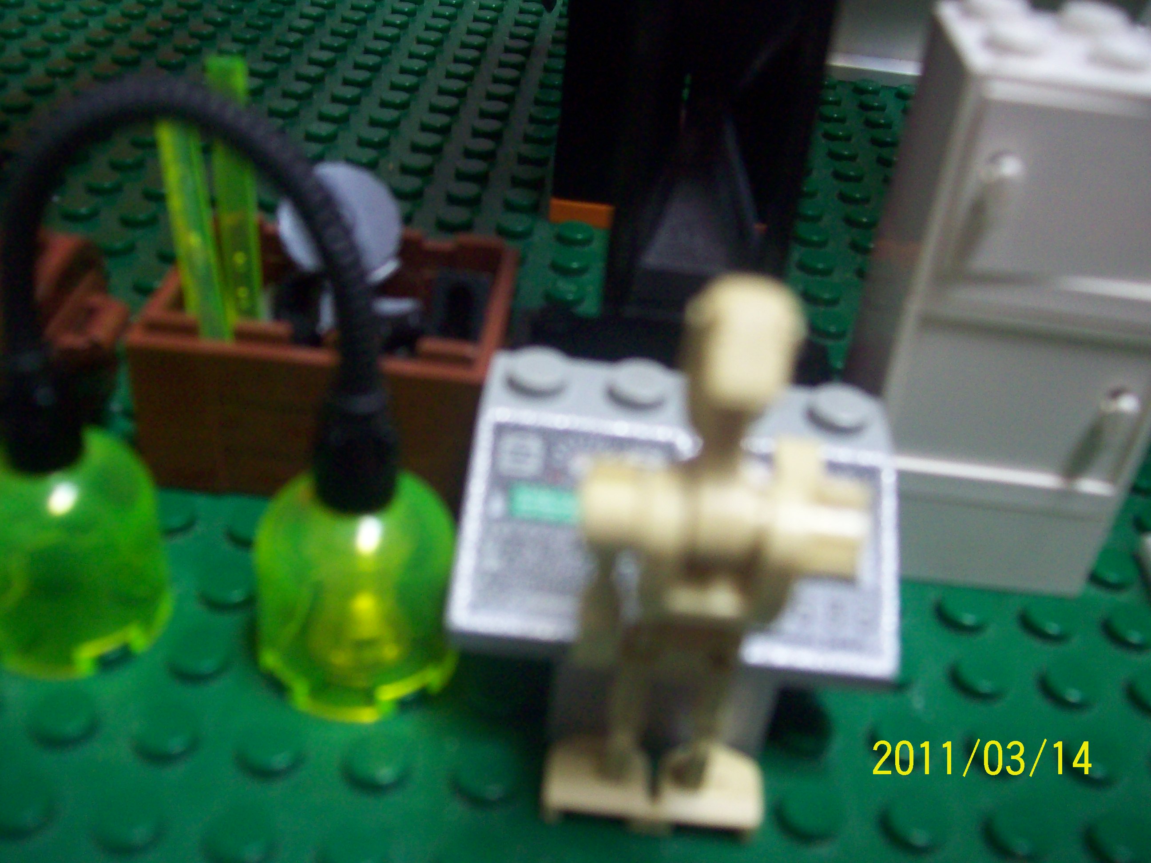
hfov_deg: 51.4
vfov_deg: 39.7
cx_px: 576
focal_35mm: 36
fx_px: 1197
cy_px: 432
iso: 160
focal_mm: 6
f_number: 2.7
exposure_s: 1/13.6
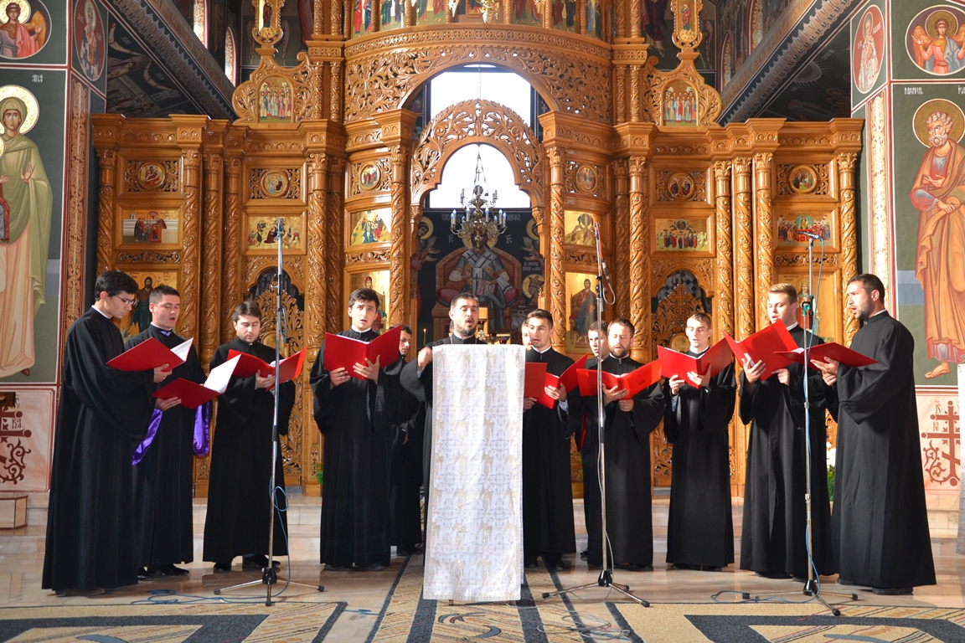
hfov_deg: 49.6
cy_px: 322
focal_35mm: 39
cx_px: 482
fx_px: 1045
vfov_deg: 34.2
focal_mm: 26
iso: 640
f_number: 4
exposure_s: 1/60
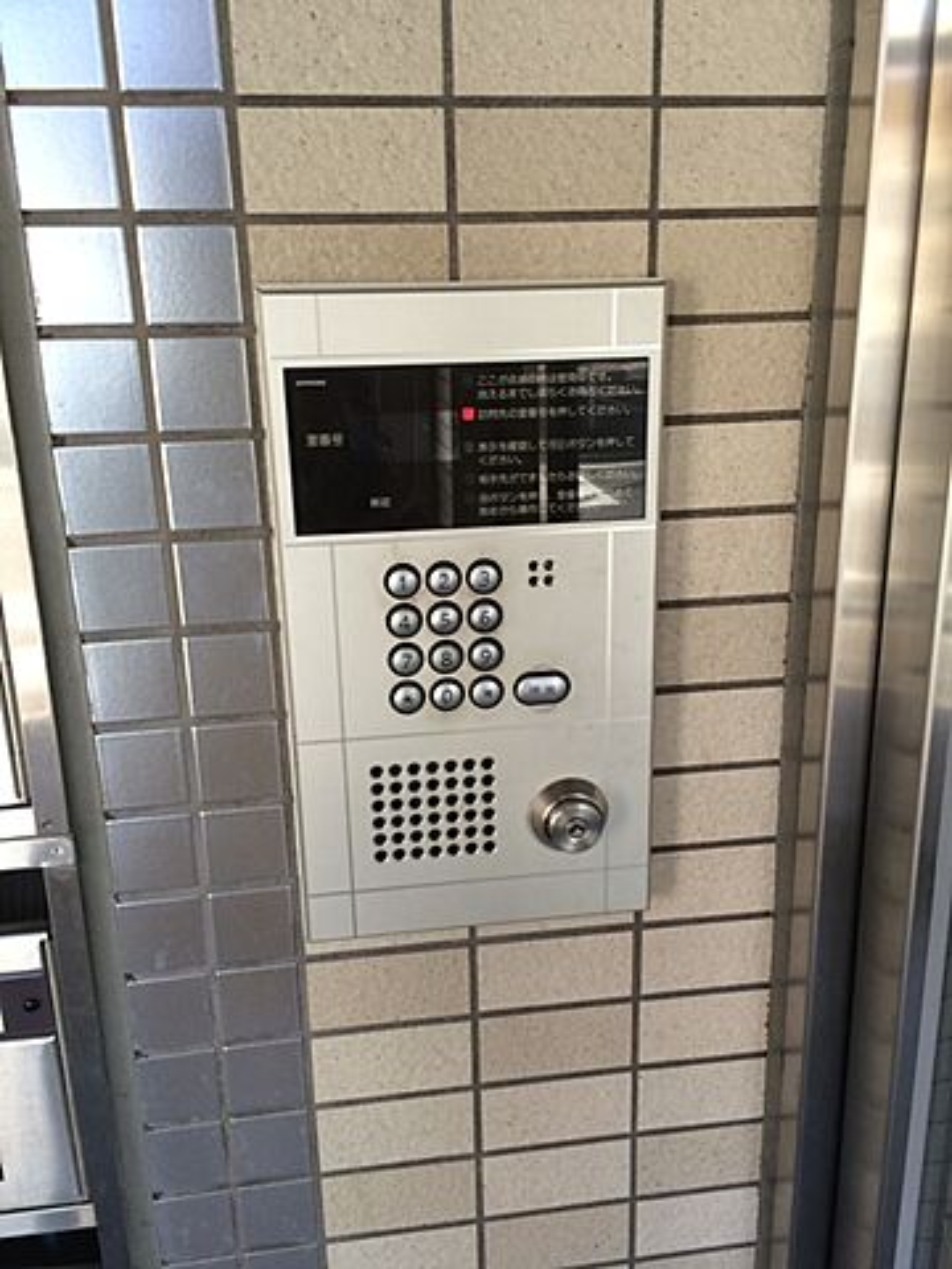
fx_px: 1063
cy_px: 634
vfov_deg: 61.7
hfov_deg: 48.2
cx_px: 476
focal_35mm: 29
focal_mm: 4.15
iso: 40
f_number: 2.2
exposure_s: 1/30
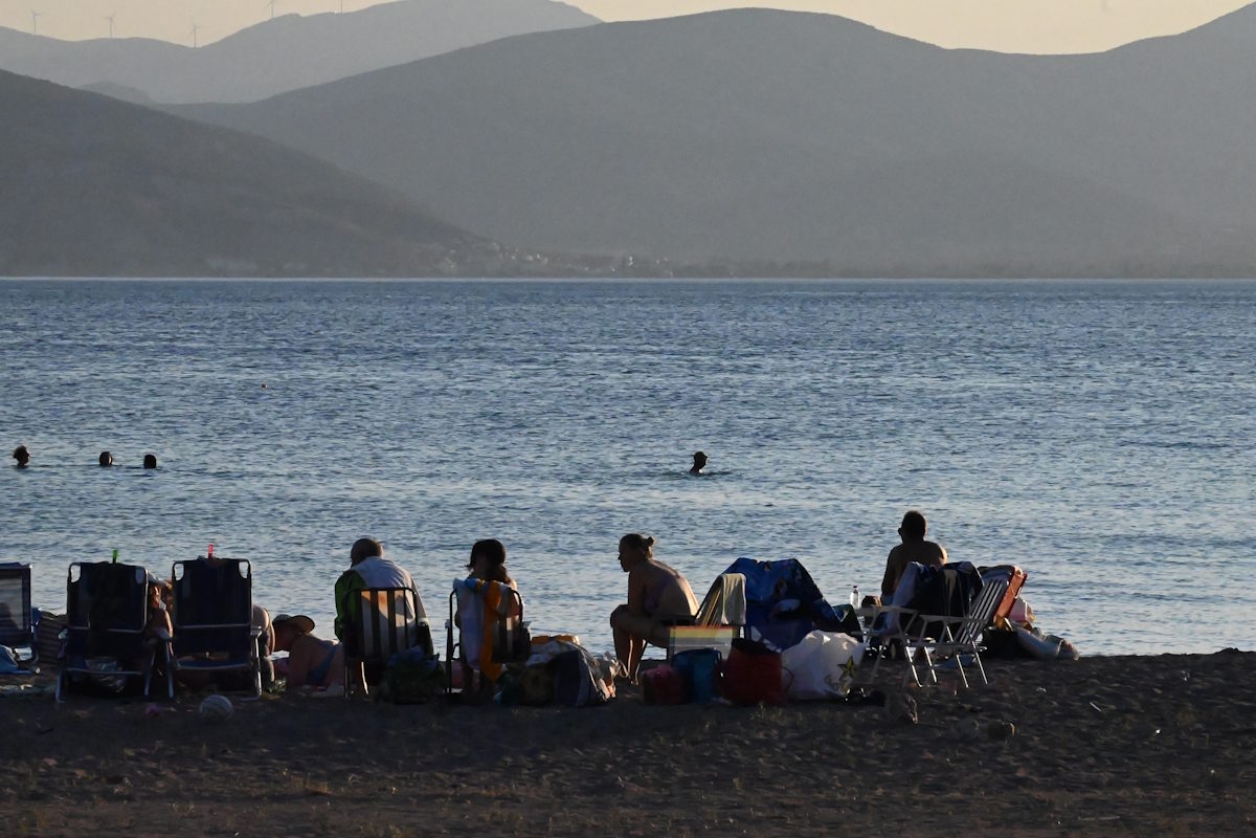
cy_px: 419
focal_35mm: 174
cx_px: 628
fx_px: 6070
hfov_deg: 11.8
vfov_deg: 7.9
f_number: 20
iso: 10000
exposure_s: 1/6400
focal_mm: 116
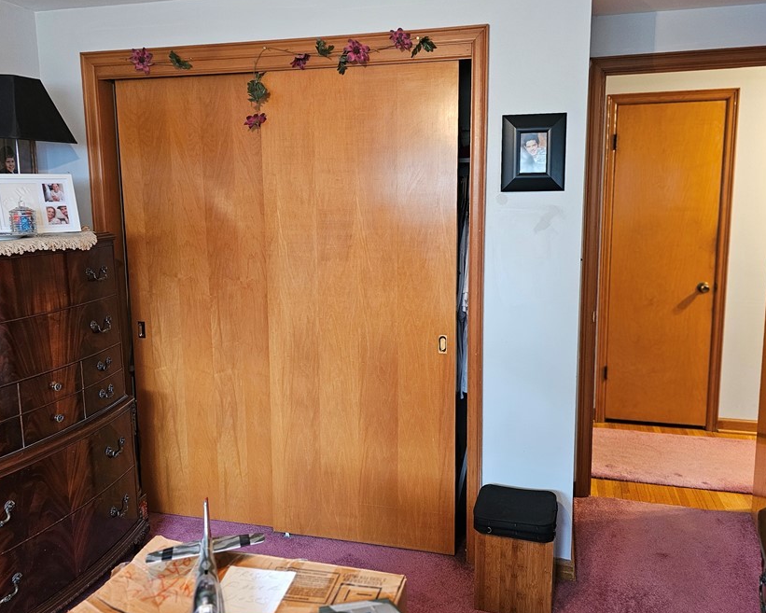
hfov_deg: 62.2
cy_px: 288
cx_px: 397
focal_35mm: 28
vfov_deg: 51.5
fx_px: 635
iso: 640
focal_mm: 6.3
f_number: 1.7
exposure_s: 1/60
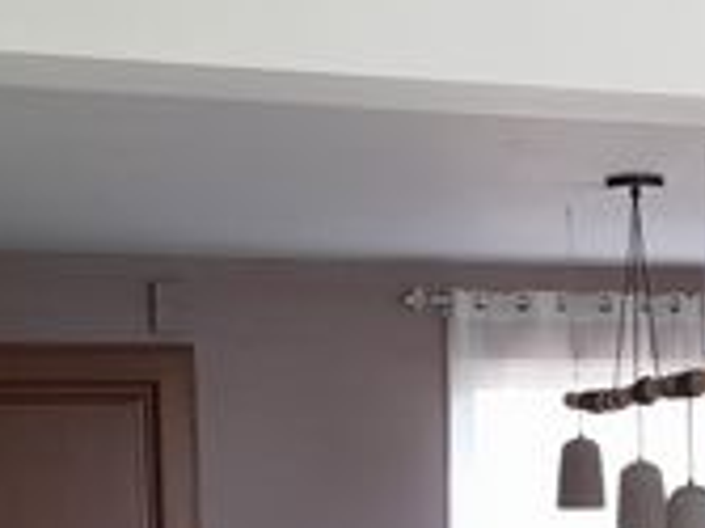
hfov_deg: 20.9
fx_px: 1832
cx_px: 751
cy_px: 524
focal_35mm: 90
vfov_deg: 16.1
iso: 100
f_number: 2
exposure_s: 1/60
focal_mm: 4.6
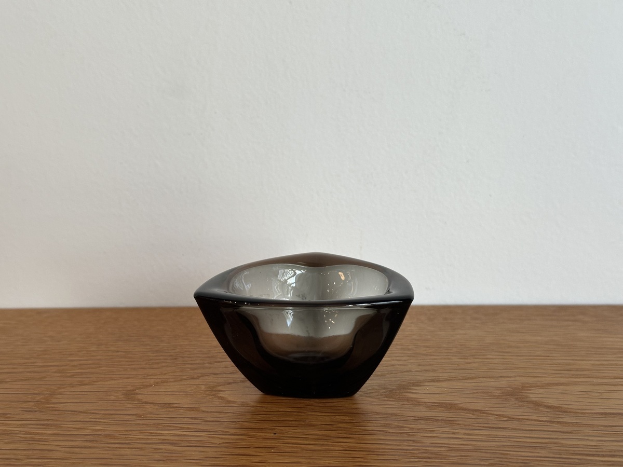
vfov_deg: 30.3
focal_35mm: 48
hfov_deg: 39.7
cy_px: 234
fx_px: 864
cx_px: 312
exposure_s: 1/60
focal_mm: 6.86
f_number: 1.78
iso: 80
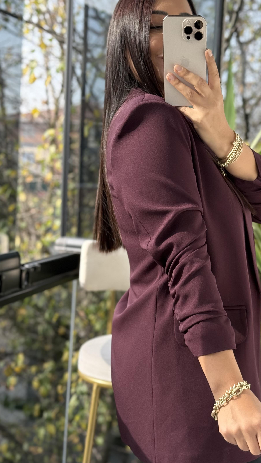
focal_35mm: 66
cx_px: 205
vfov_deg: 31.9
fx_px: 812
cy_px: 234
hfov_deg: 18.1
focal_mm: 6.76
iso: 80
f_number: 1.78
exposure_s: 1/641
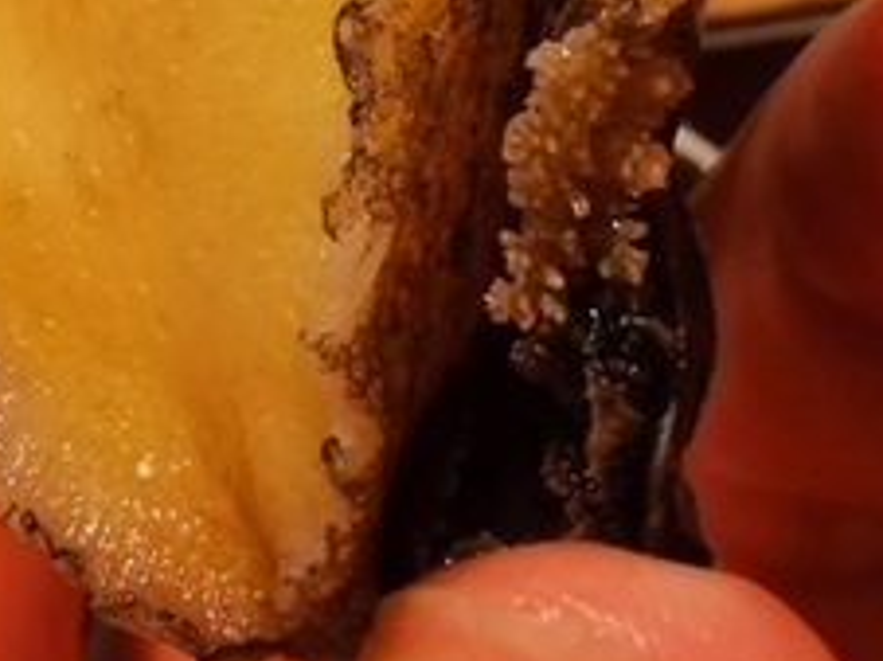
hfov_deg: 18.8
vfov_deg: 14.2
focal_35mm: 98
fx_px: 2497
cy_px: -291
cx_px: -207
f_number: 2.2
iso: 320
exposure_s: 1/60
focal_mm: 2.35
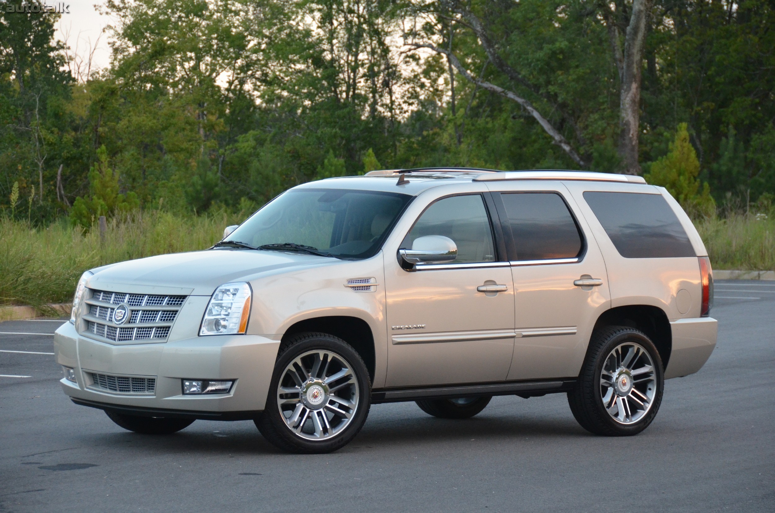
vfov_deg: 10.1
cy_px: 256
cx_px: 388
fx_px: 2900
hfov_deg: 15.2
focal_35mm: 135
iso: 1600
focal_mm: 90
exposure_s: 1/250
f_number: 5.3
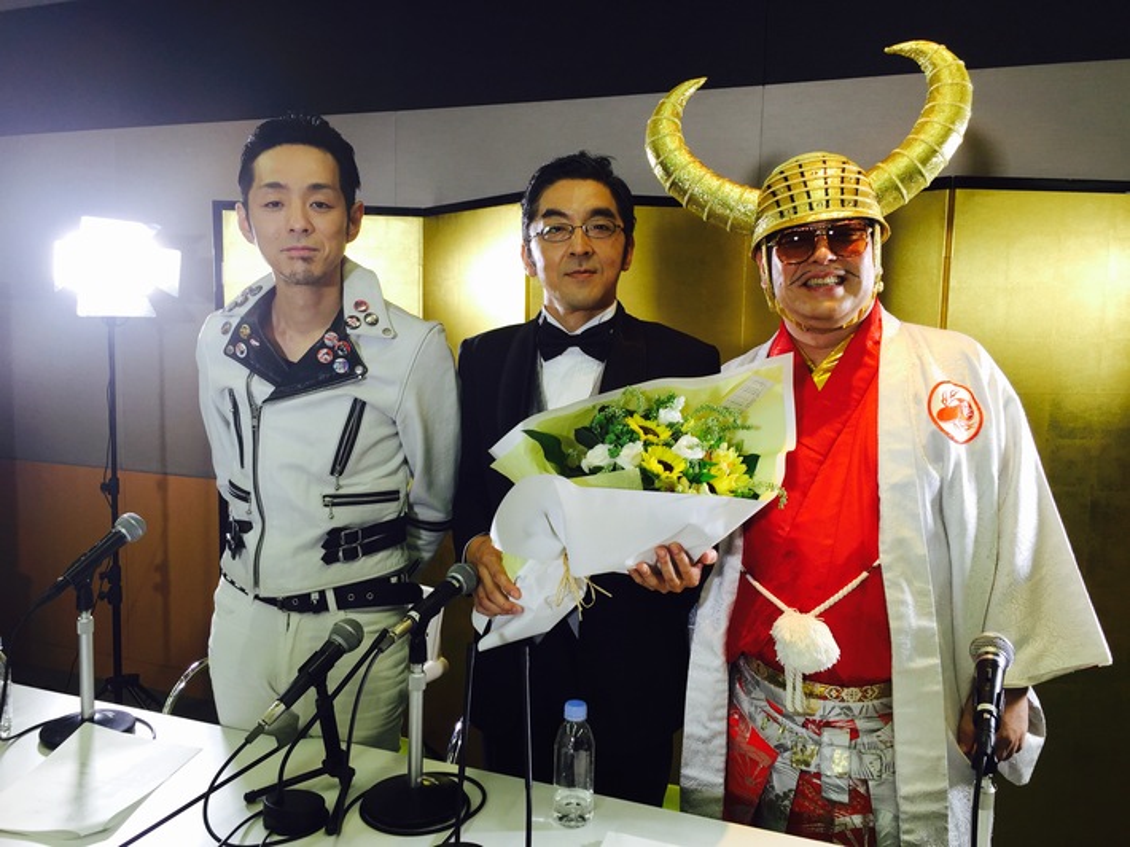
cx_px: 565
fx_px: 946
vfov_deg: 48.2
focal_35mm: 29
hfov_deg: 61.7
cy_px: 424
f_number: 2.2
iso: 32
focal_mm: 4.15
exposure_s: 1/33
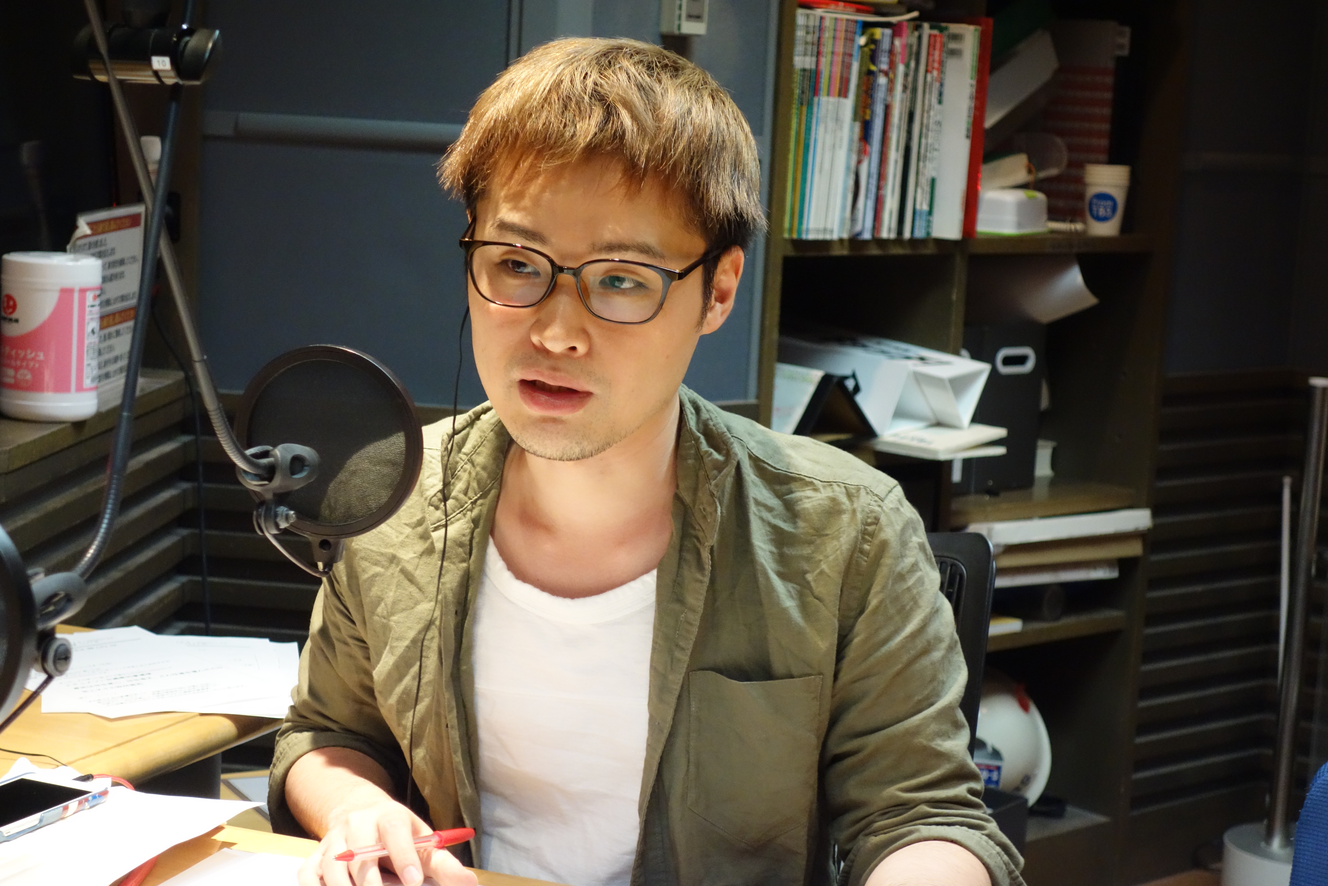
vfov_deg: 18.2
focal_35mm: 75
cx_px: 664
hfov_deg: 27.0
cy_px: 443
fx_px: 2766
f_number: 4
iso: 1600
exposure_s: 1/60
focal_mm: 27.86
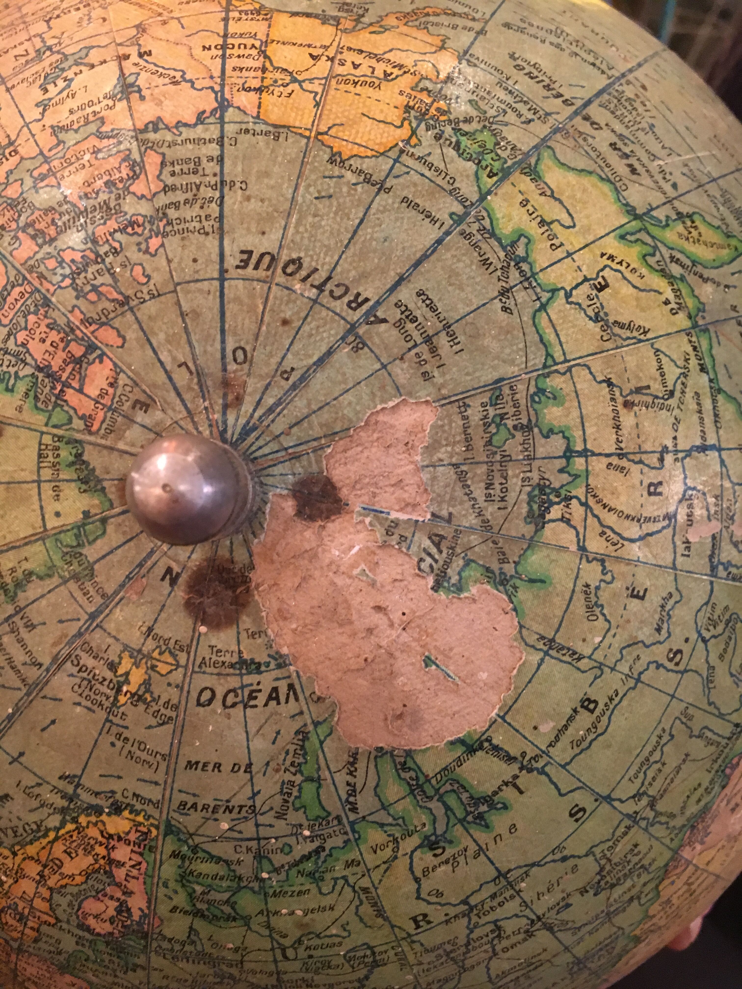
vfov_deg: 61.7
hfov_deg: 48.2
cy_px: 494
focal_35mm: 29
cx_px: 371
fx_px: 829
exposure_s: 1/20
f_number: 2.2
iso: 200
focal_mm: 4.15
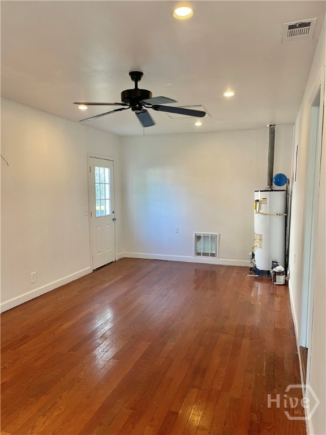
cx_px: 163
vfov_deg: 67.3
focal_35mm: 26
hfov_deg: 53.1
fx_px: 326
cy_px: 218
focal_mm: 4.2
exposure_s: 1/60
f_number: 1.6
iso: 80
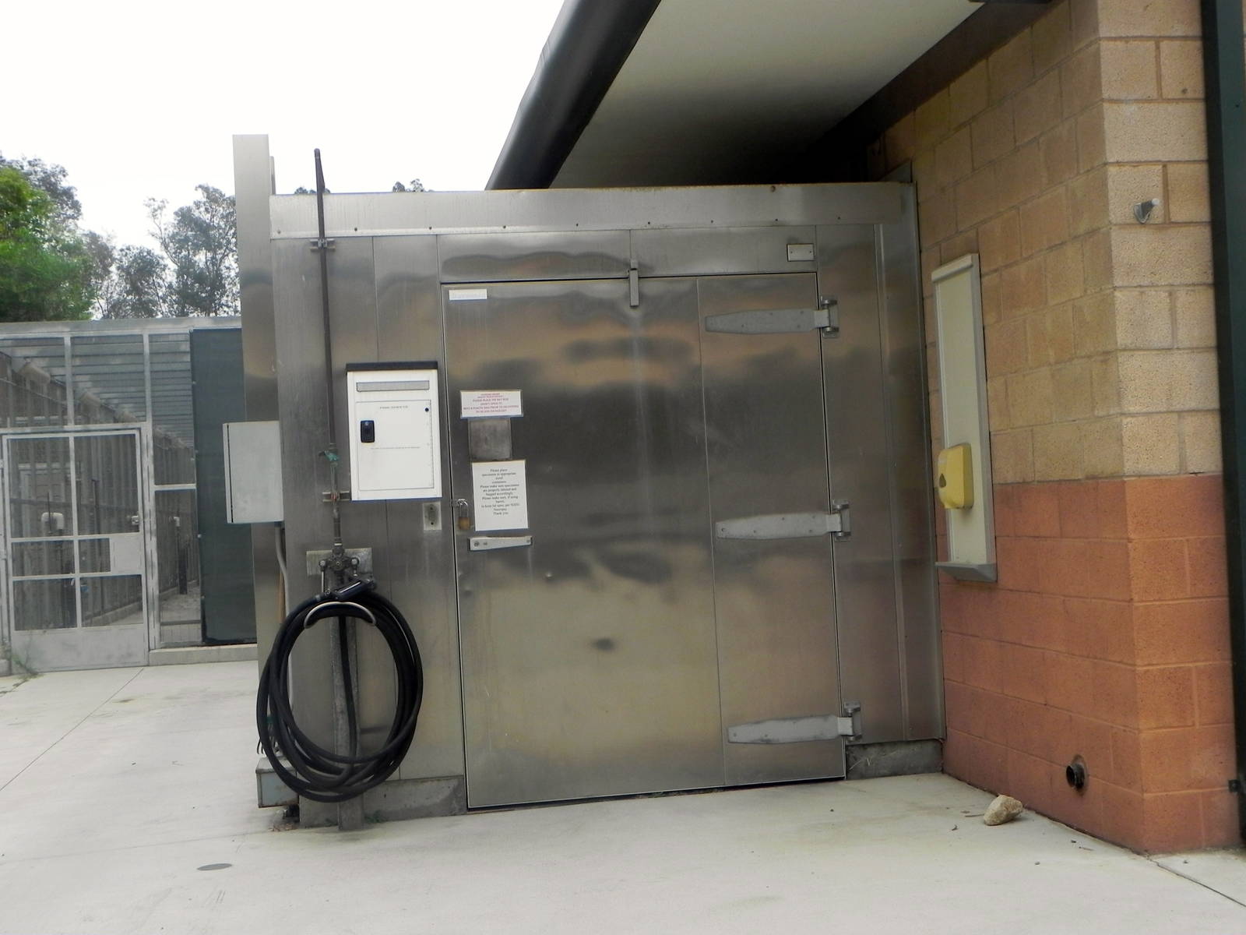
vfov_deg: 31.5
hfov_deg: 41.2
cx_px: 623
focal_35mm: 46
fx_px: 1656
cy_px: 468
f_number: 5.6
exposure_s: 1/222
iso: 160
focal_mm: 8.2
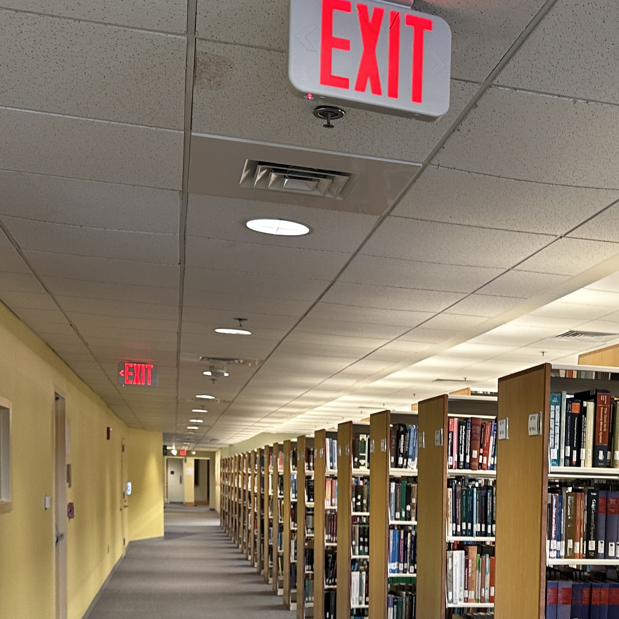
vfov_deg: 31.3
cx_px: 558
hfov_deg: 31.3
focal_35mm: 52
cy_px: 552
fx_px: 1052
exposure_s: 1/60
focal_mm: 6.86
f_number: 1.78
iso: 160
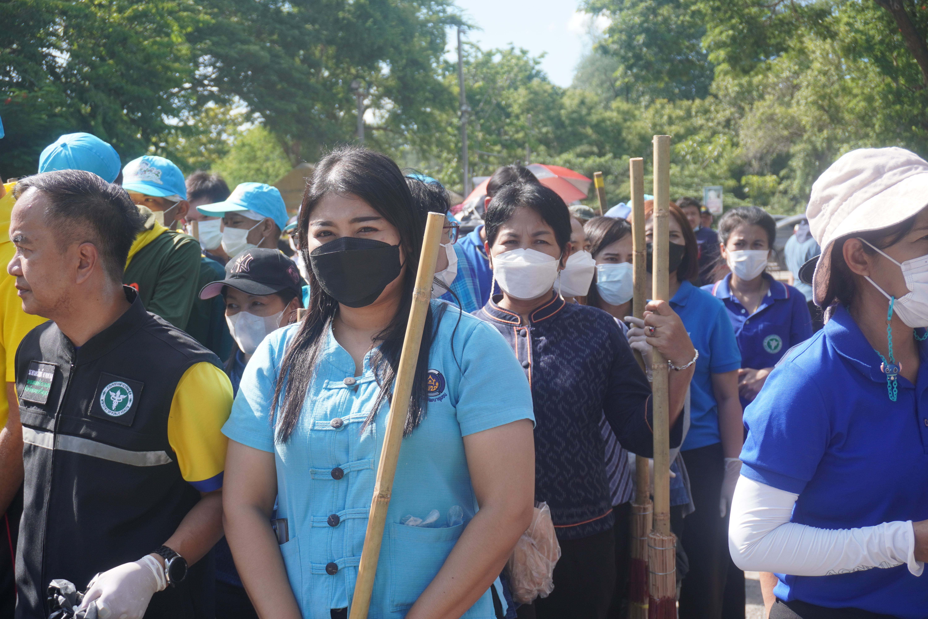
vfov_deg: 26.5
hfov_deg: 38.9
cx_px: 464
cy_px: 310
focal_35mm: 51
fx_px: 1315
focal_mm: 34
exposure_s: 1/200
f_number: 5.6
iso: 100
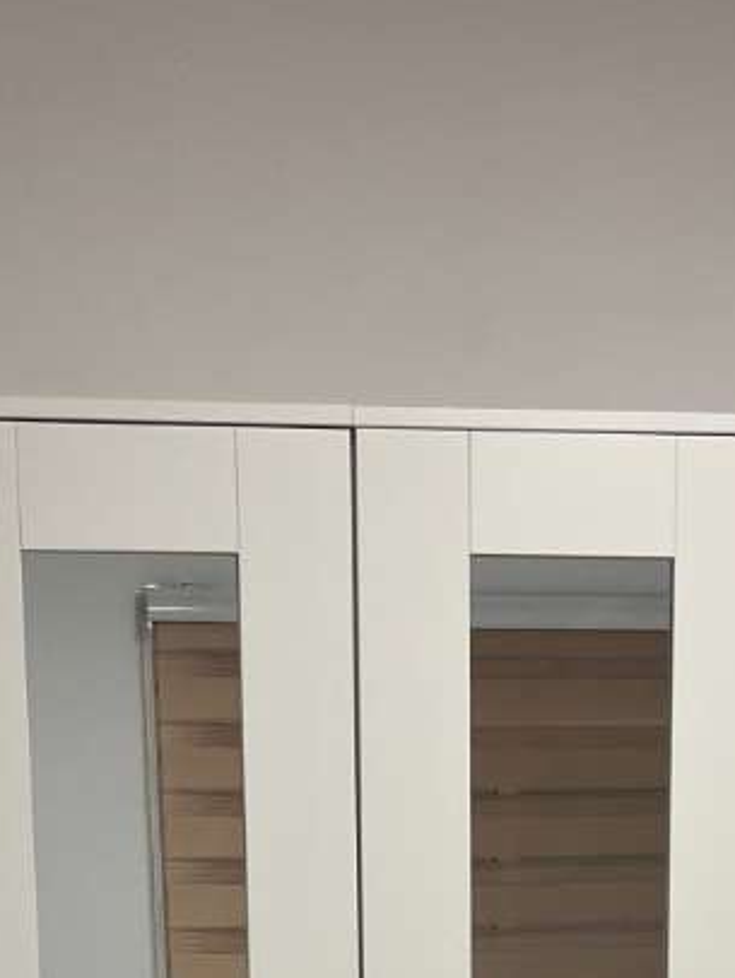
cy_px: 1619
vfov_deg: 17.5
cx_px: 353
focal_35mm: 96
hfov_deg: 15.4
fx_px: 2715
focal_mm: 5.1
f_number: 1.6
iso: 100
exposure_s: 1/100
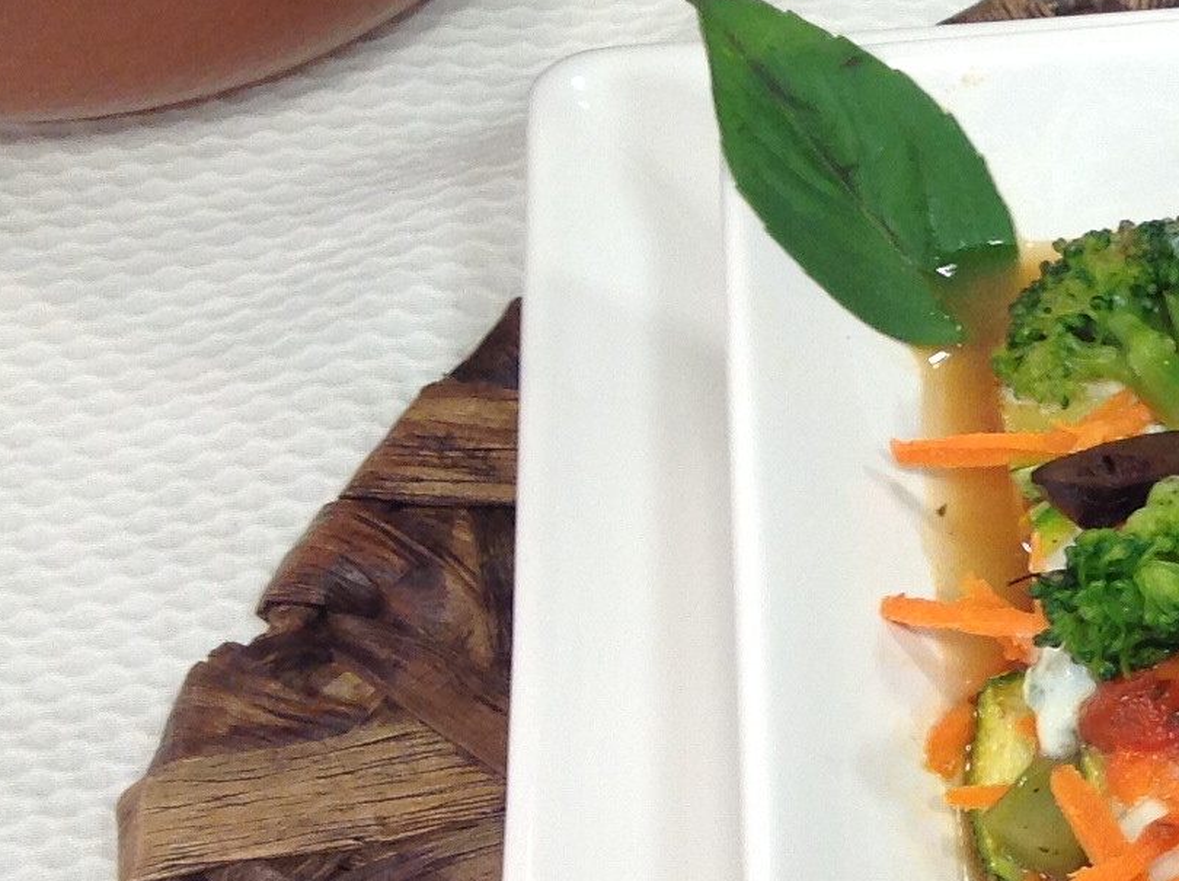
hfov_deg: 16.5
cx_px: 1598
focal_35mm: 112
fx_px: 3809
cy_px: 823
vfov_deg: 13.1
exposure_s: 1/40
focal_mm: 4.28
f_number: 2.4
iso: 64
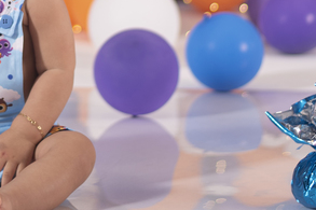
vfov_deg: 6.6
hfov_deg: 10.0
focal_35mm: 205
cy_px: -135
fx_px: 1798
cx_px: 52
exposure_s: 1/200
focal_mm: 50
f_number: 2
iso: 125
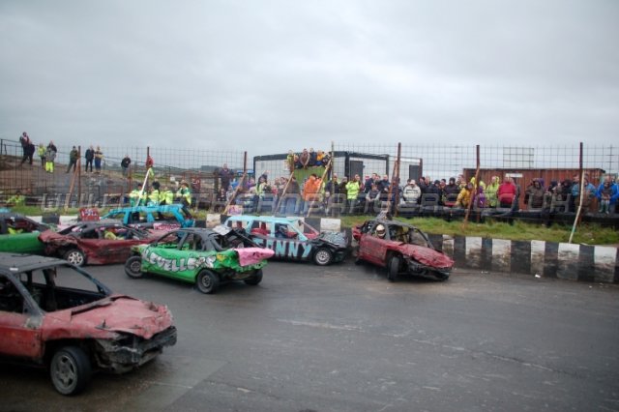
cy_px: 206
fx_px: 464
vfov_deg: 47.9
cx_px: 310
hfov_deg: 67.4
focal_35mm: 27
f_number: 3.5
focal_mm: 18
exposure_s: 1/500
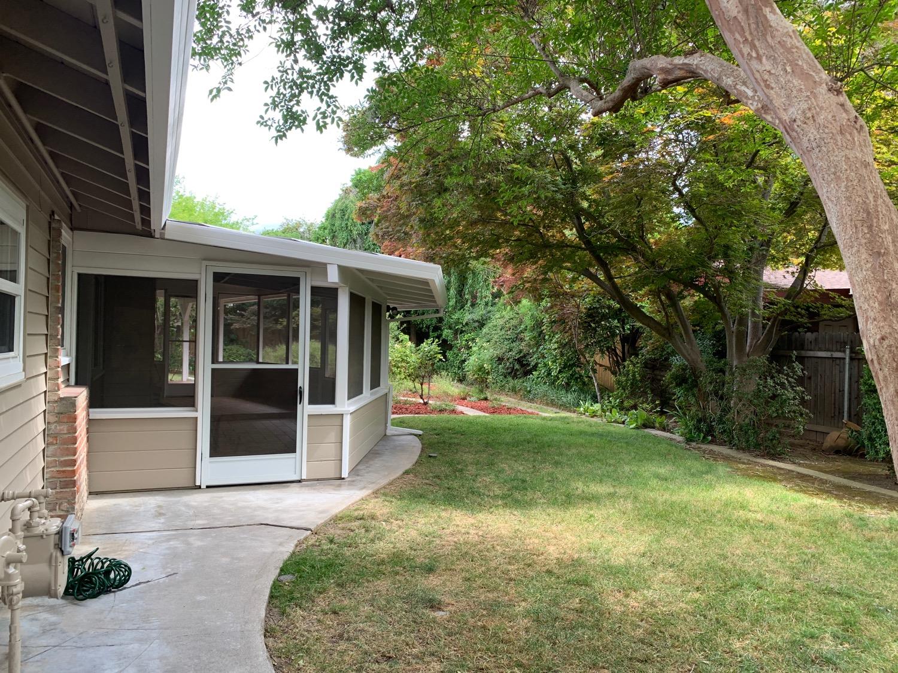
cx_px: 449
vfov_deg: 53.1
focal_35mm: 26
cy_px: 336
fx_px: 674
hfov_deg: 67.3
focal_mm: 4.25
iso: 25
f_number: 1.8
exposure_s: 1/152
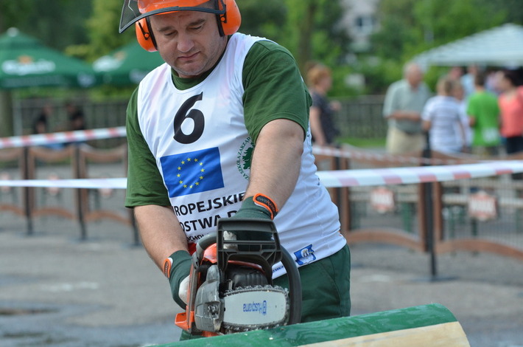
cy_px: 174
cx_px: 262
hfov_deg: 10.6
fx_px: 2827
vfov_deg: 7.0
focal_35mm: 195
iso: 800
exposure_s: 1/2500
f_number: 5
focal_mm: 130
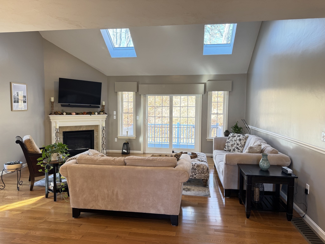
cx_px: 162
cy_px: 122
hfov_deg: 71.6
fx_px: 225
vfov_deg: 56.8
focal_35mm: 24
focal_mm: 6.76
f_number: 1.78
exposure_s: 1/60
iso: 125
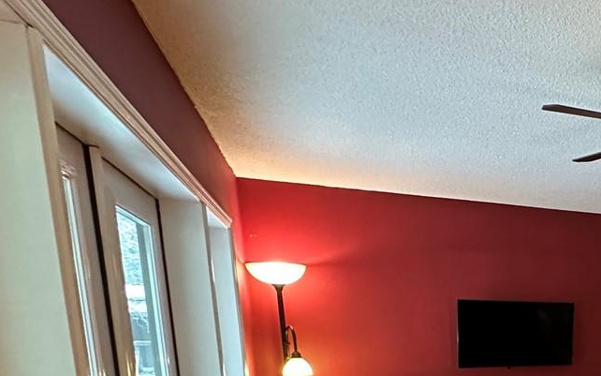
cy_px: 414
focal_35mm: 37
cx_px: 702
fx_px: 606
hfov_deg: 39.7
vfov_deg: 30.7
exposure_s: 1/60
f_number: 2.2
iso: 1000
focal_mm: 2.22
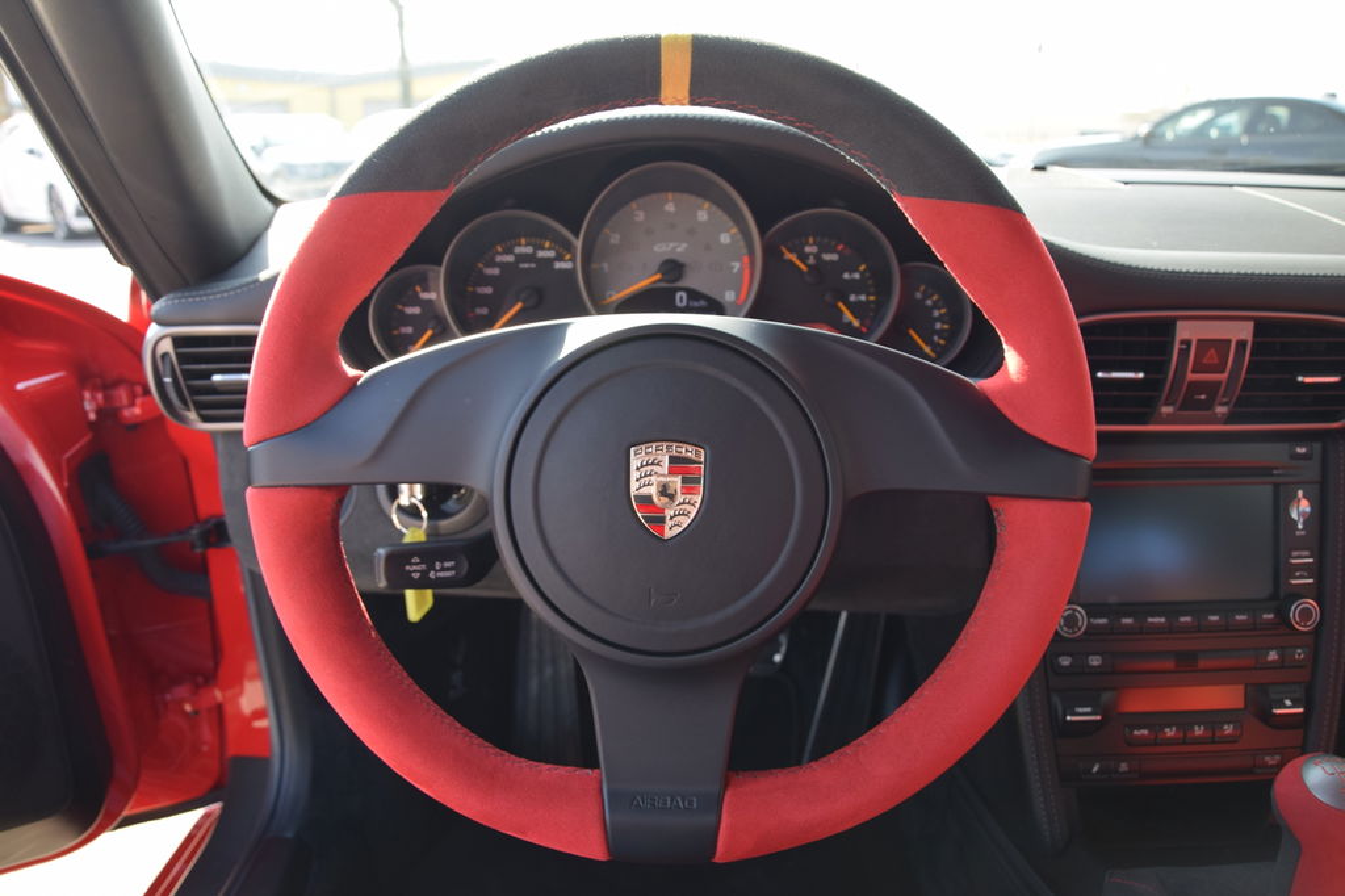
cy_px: 448
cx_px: 672
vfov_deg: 25.7
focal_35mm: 52
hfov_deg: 37.9
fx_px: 1961
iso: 400
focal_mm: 35
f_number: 6.3
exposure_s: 1/160
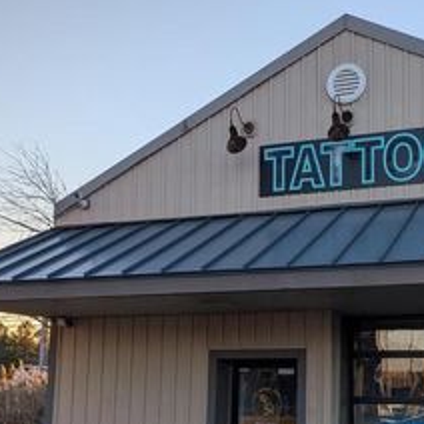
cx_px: 310
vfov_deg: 33.4
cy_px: 317
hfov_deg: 33.4
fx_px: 693
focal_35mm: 50
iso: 28
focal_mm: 4.53
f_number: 1.7
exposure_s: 1/798
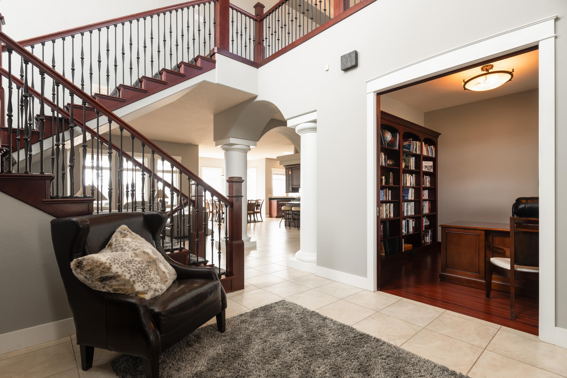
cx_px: 299
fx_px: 268
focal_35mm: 17
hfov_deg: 93.2
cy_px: 194
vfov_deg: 70.5
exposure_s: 1/20
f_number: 7.1
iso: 200
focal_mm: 15
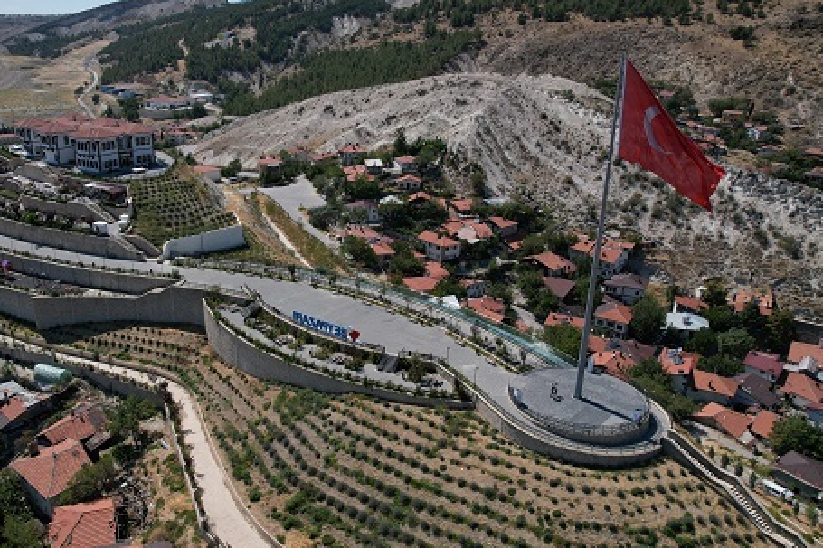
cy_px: 268
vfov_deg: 44.9
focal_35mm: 29
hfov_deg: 63.1
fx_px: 663
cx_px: 326
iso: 100
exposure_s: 1/4000
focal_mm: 8.38
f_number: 2.8
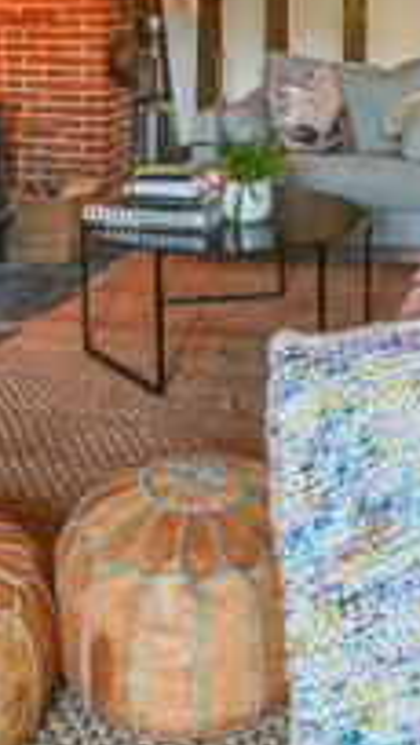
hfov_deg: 25.2
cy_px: 7
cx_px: 314
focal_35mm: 47
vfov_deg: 38.9
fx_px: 929
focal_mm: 14
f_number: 7.1
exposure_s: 2.5
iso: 400
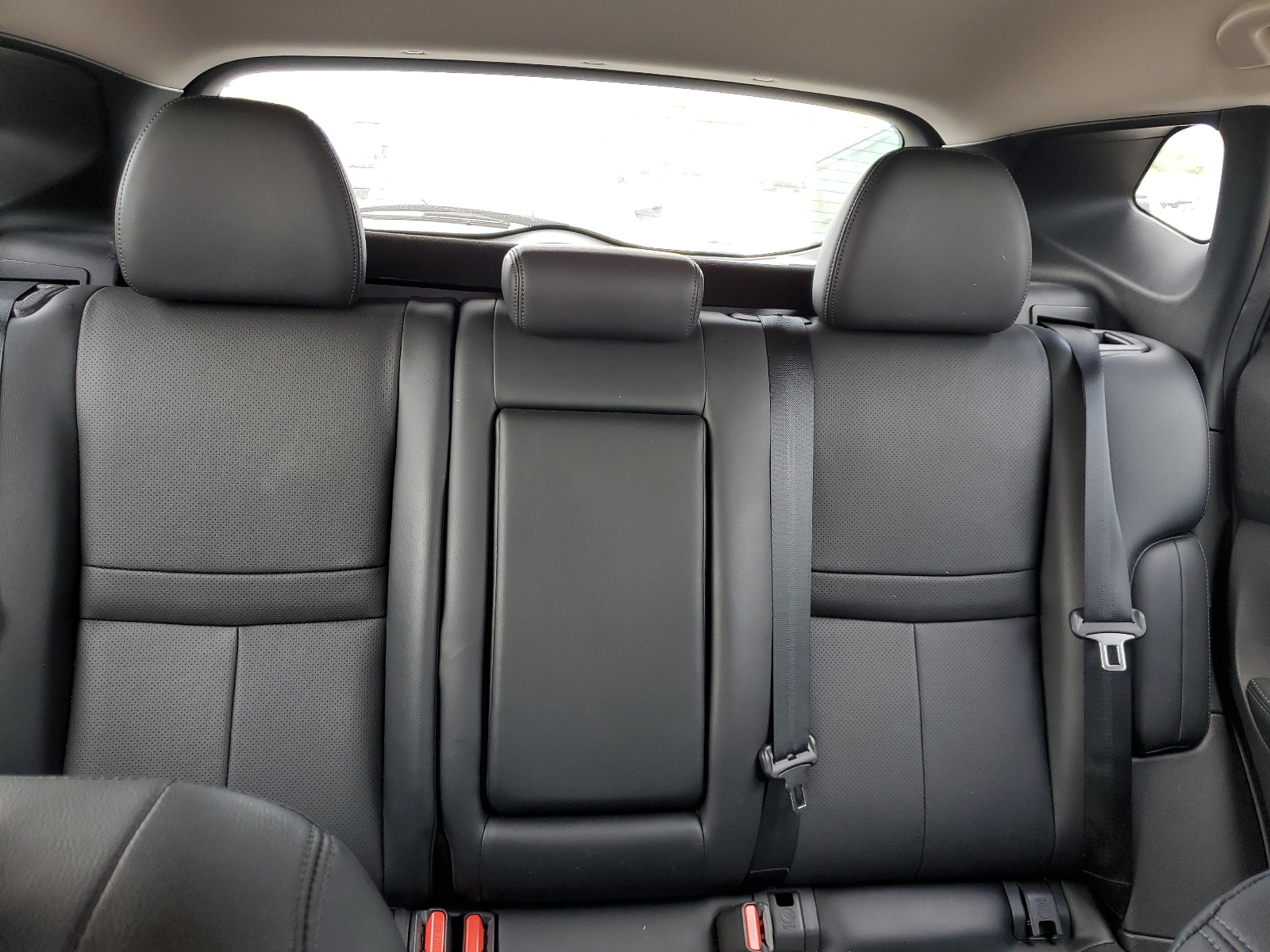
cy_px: 476
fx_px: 954
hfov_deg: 67.3
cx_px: 635
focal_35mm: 26
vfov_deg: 53.1
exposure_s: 1/120
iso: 54
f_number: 1.5
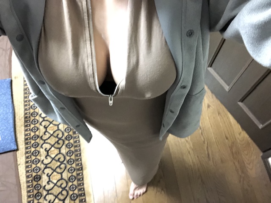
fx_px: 251
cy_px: 102
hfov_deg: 56.8
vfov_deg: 44.2
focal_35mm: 32
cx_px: 136
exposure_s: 1/17
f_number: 2.2
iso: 640
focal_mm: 2.87
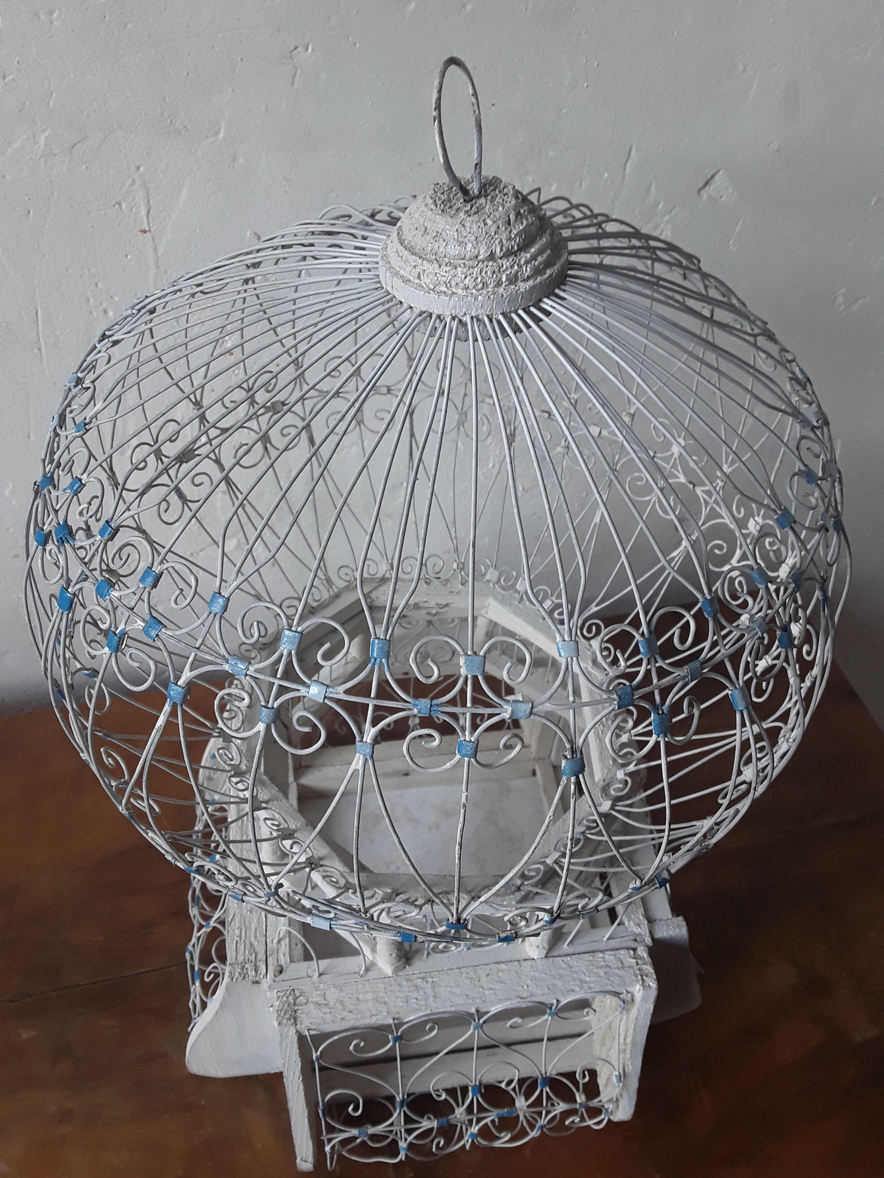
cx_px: 442
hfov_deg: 51.4
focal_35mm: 27
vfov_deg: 65.3
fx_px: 919
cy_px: 589
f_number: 1.9
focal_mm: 2.91
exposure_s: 1/33
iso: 50
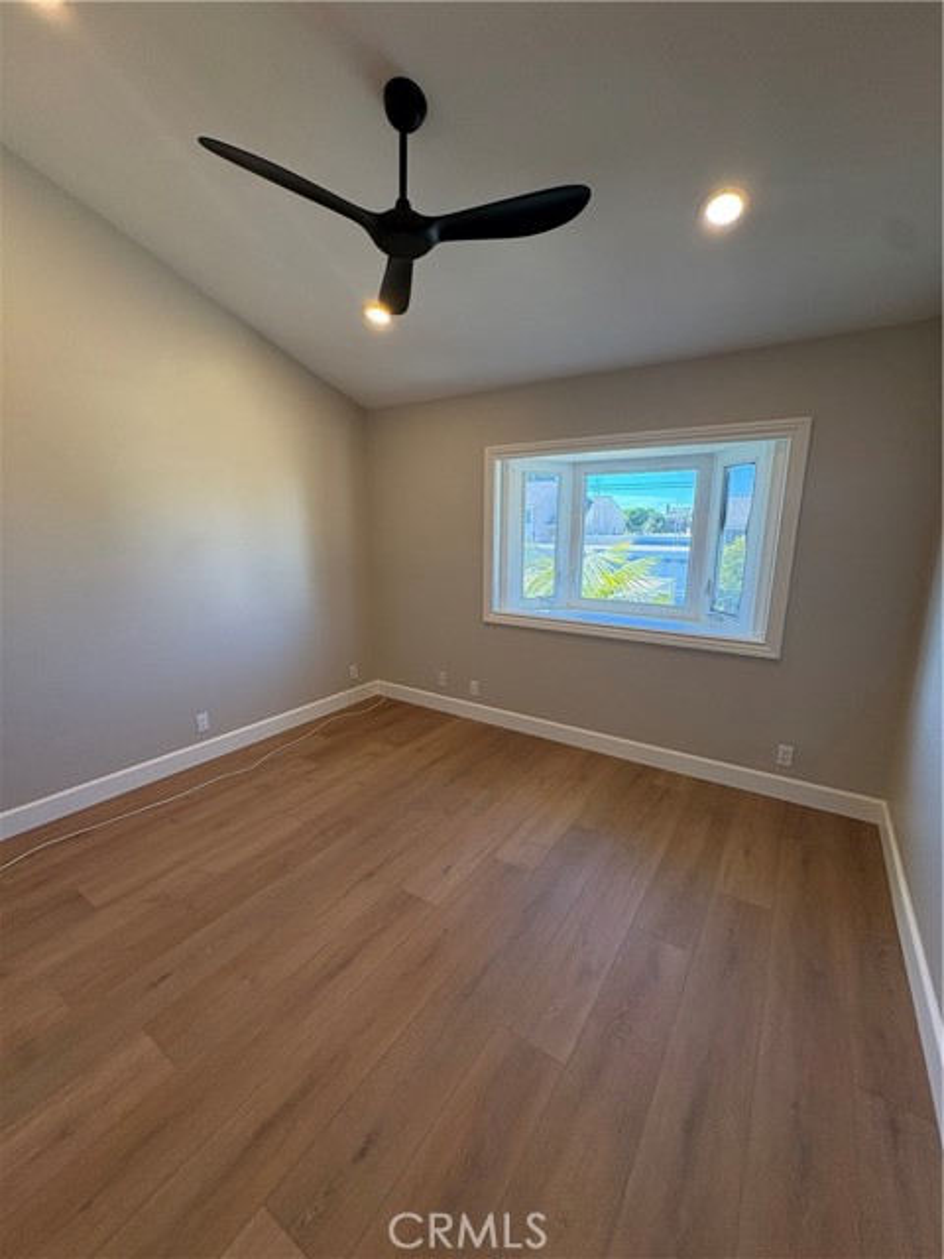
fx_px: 509
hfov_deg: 85.7
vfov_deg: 102.1
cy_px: 630
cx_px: 472
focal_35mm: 14
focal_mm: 2.22
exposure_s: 1/125
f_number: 2.2
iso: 125
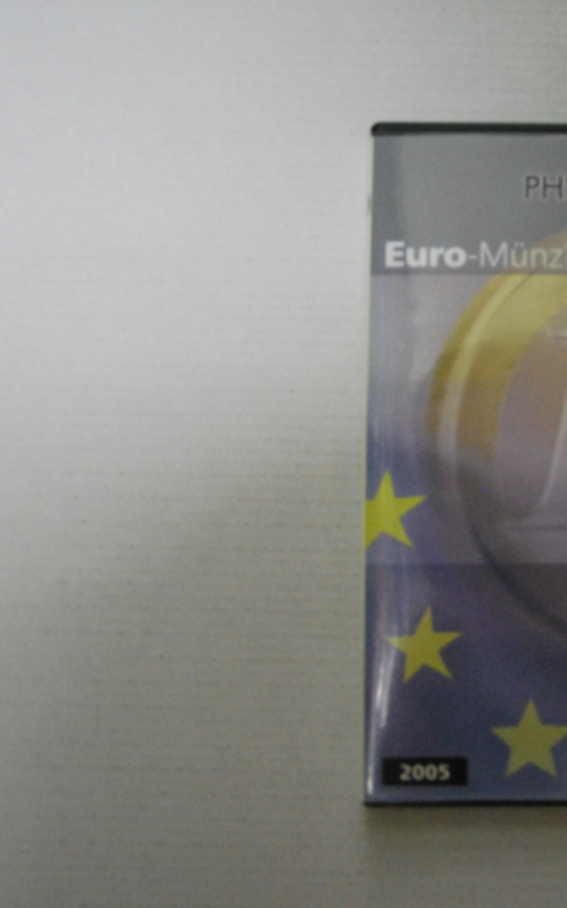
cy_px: 464
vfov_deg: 41.8
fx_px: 1188
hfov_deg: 24.6
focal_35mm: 48
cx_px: 658
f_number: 3.8
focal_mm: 20
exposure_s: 1/20
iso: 1600
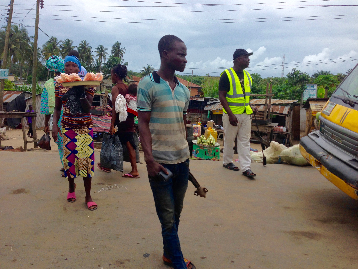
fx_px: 341
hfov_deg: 55.4
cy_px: 134
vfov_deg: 42.9
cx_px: 179
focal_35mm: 33
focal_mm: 4.12
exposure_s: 1/1063
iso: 50
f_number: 2.4
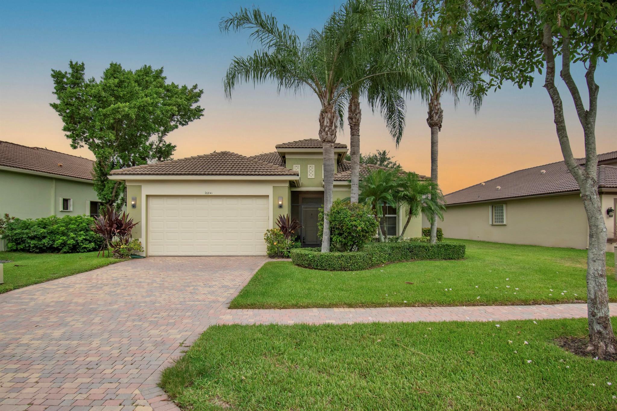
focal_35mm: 20
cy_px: 206
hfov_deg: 85.4
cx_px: 308
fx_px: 334
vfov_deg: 63.2
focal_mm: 13
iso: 400
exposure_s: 1/160
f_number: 6.3
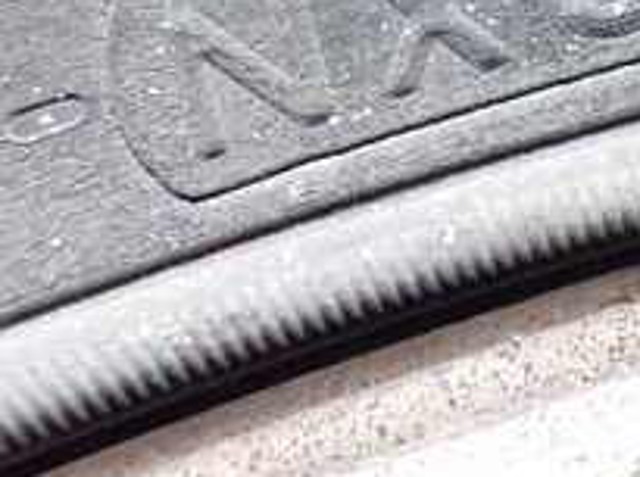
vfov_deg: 15.8
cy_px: -159
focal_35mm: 88
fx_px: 1624
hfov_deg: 20.4
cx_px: 837
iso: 800
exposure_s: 1/60
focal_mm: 5.4
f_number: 2.3
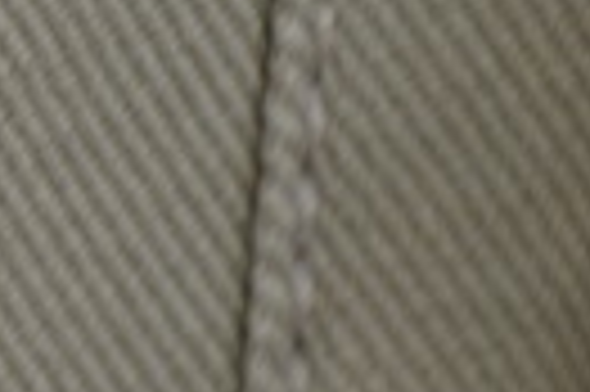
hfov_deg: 3.8
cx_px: -1022
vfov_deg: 2.6
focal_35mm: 535
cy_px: 315
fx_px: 8757
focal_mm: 52
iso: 640
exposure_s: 1/60
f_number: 5.6
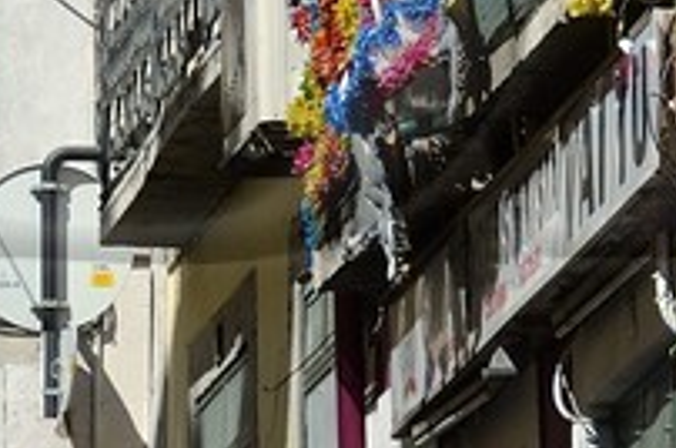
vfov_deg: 2.5
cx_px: 606
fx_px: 10386
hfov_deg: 3.7
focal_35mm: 554
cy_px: -284
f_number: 9
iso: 100
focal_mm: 70
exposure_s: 1/320
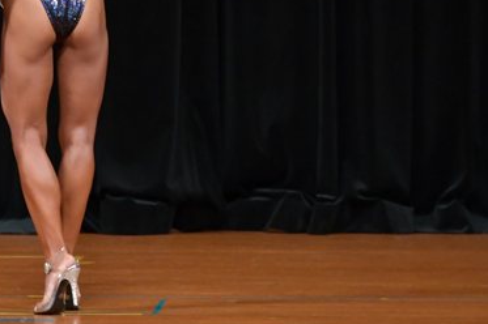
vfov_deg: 2.3
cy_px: 5
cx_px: -5
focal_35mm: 592
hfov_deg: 3.5
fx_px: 8018
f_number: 5.6
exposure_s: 1/400
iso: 4000
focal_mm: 190
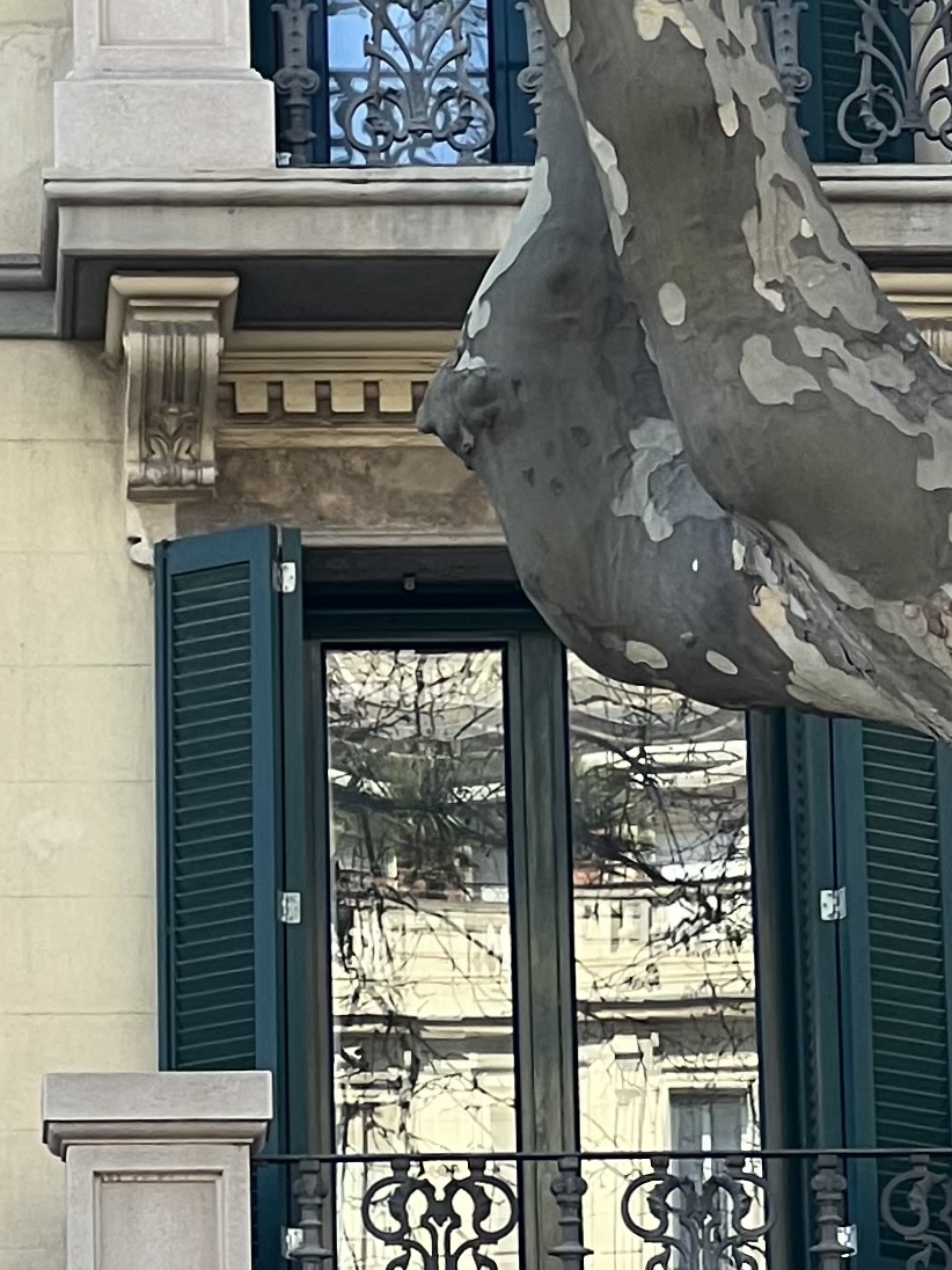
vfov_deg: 7.1
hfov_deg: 5.3
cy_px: 468
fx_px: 10231
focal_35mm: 279
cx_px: -257
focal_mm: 9
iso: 32
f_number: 2.8
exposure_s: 1/106
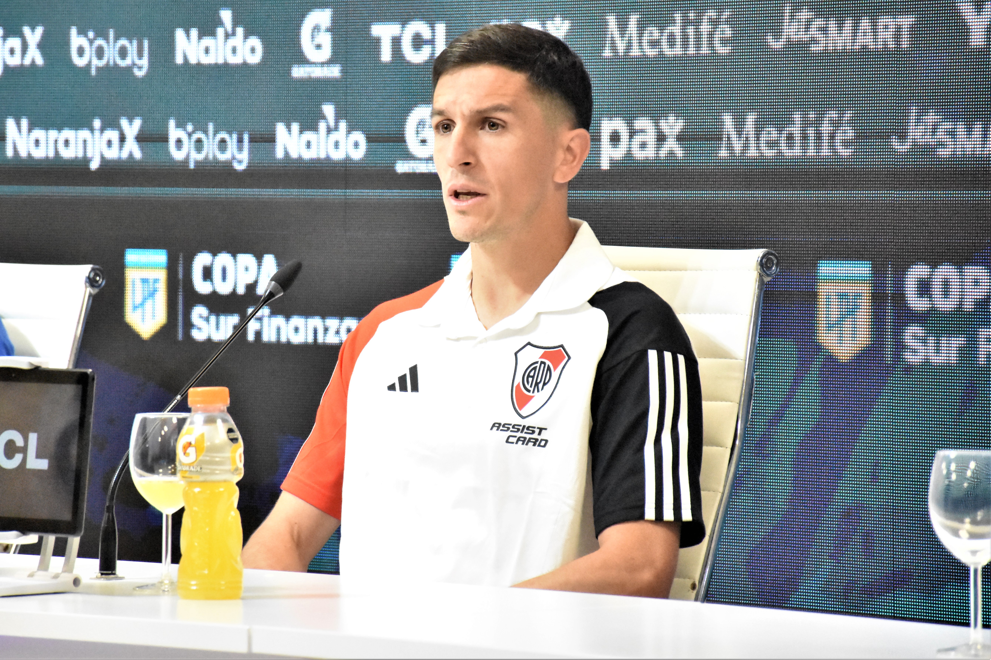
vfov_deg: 6.5
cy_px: 330
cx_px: 496
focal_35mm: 210
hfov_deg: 9.8
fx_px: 5781
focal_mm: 140
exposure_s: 1/640
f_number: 5.6
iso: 16000
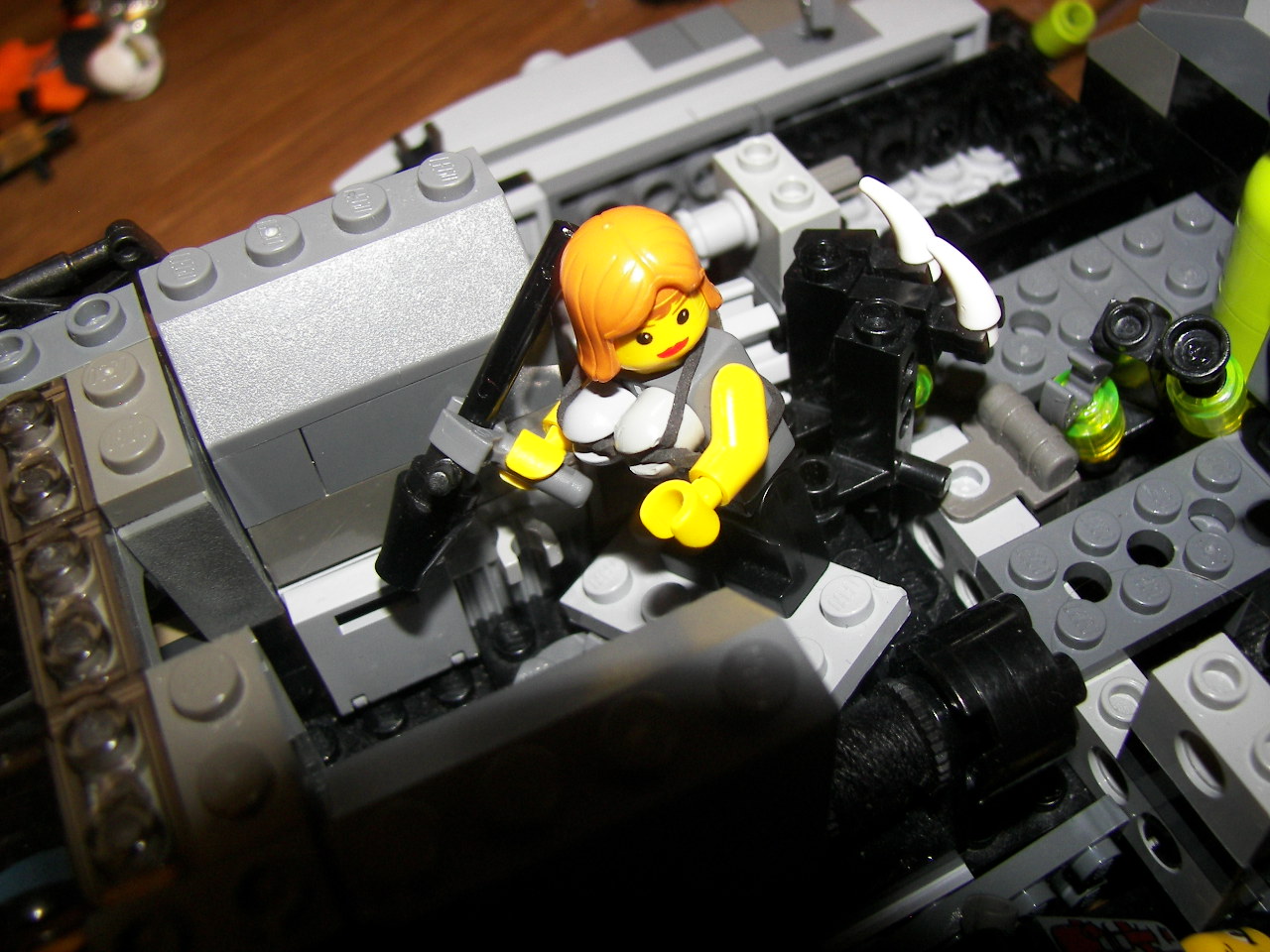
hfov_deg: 51.4
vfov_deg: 39.7
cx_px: 635
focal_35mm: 36
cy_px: 476
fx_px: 1321
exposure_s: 1/30
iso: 100
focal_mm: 6
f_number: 2.8
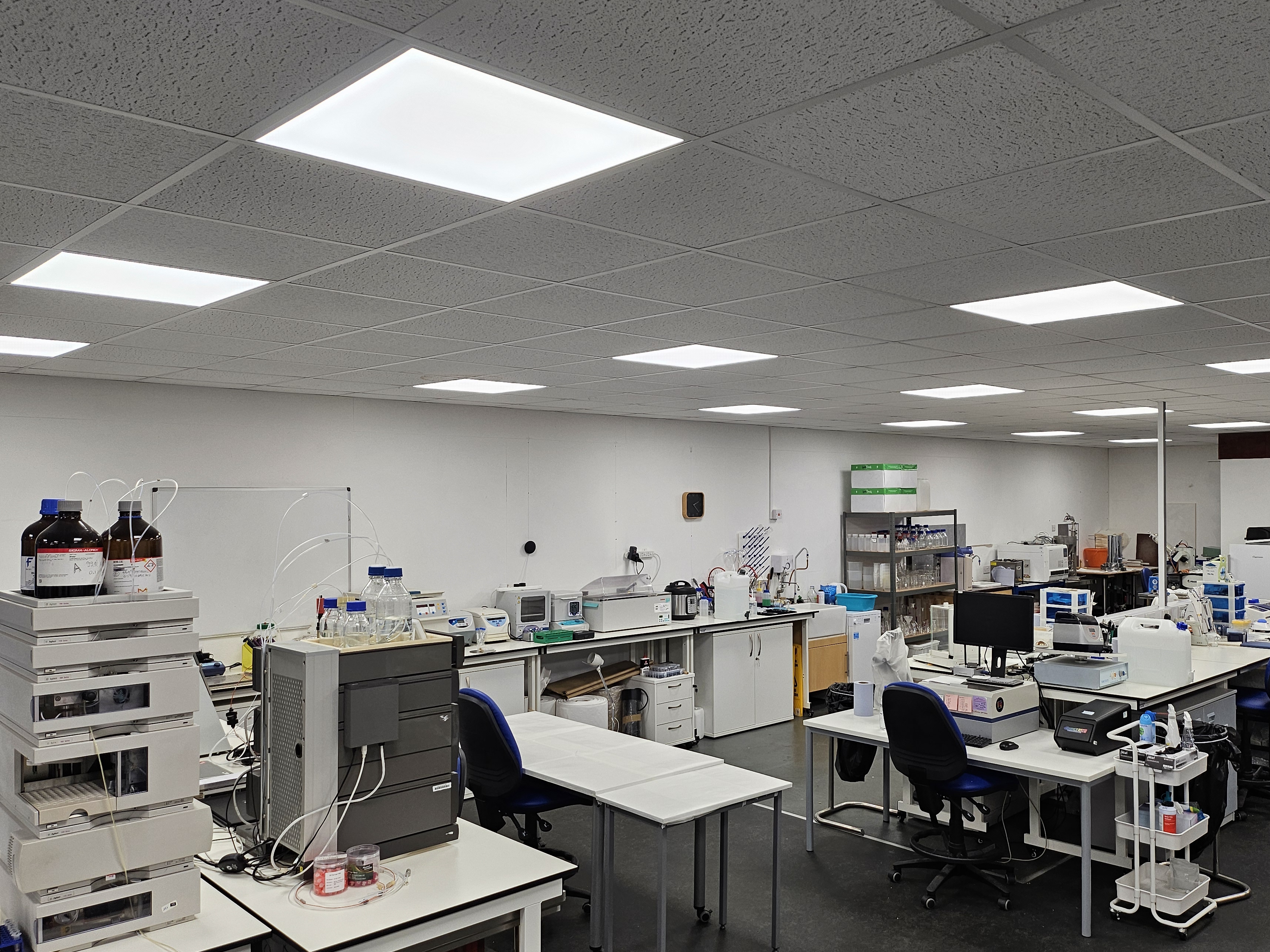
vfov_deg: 49.7
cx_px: 681
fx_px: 1027
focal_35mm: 28
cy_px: 488
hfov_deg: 63.4
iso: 80
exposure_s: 1/100
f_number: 1.8
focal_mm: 5
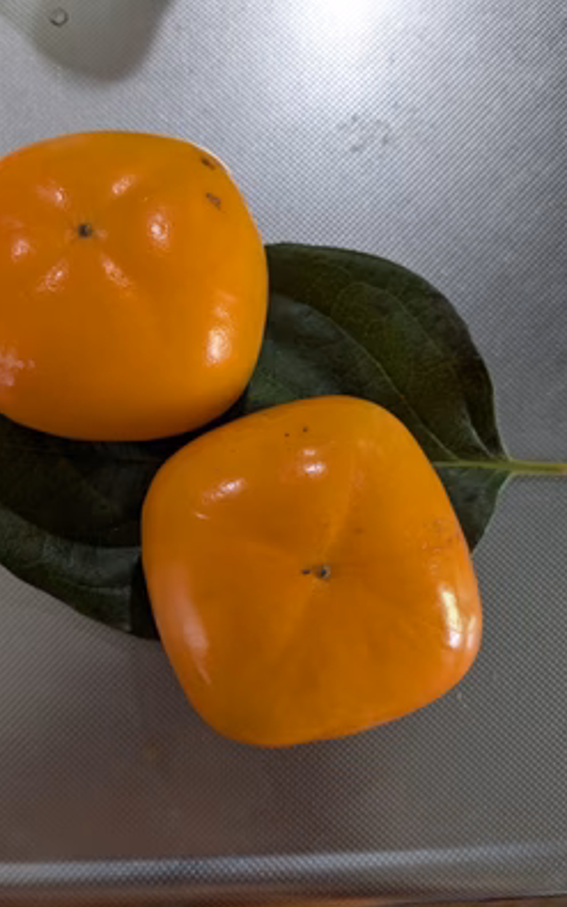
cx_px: 234
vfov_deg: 64.6
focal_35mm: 29
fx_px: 717
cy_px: 450
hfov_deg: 43.0
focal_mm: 4.38
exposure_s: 1/33.3
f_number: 1.73
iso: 57
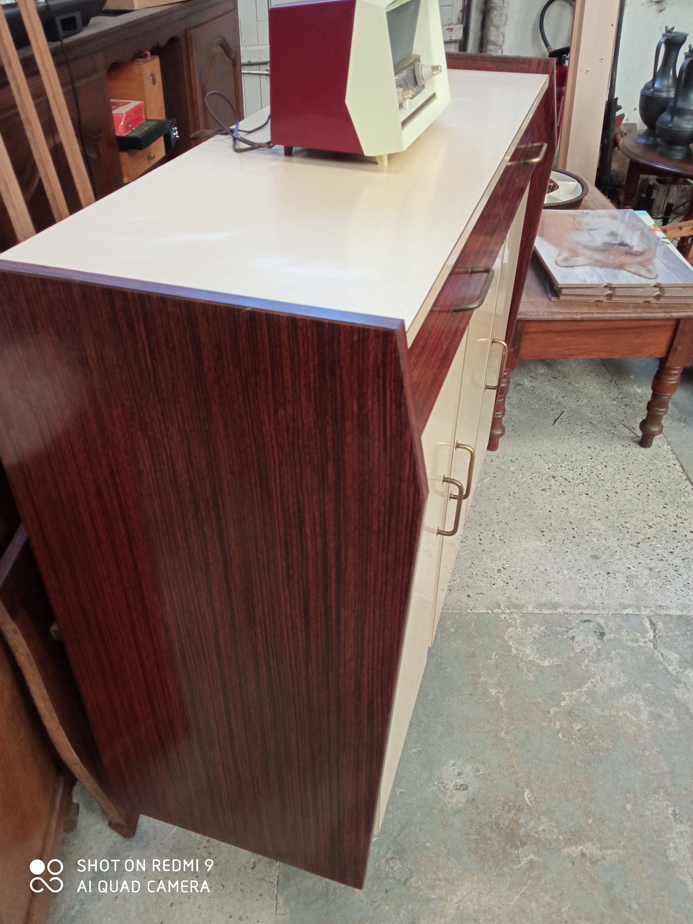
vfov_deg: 65.3
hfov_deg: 51.4
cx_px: 346
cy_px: 462
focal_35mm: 27
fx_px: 721
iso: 366
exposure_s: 1/25
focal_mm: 3.79
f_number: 2.2
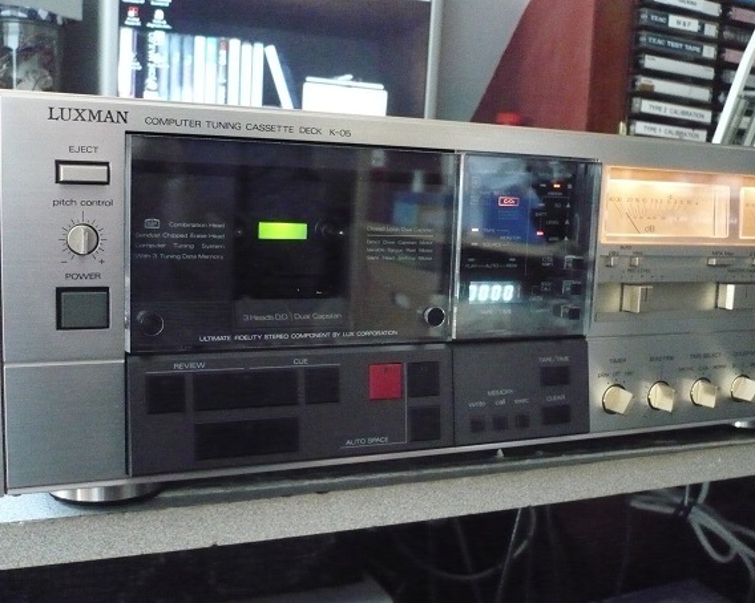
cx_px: 370
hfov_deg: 49.1
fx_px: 826
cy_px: 300
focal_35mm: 37
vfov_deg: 40.1
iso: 1250
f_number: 2.8
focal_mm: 5.8
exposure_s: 1/30
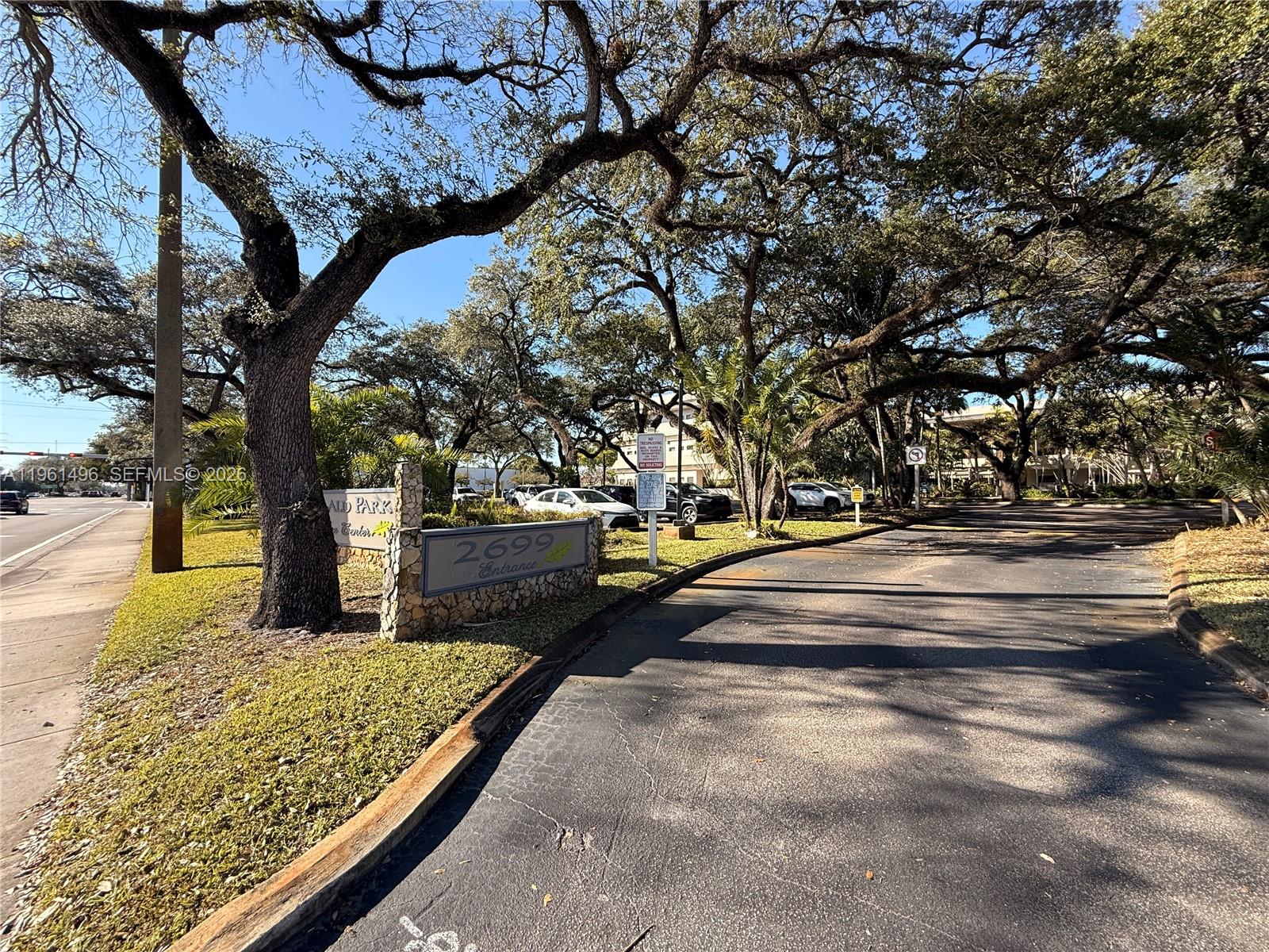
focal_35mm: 14
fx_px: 513
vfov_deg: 85.7
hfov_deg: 102.1
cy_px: 476
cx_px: 634
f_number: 2.2
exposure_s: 1/914
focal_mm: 2.22
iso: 64
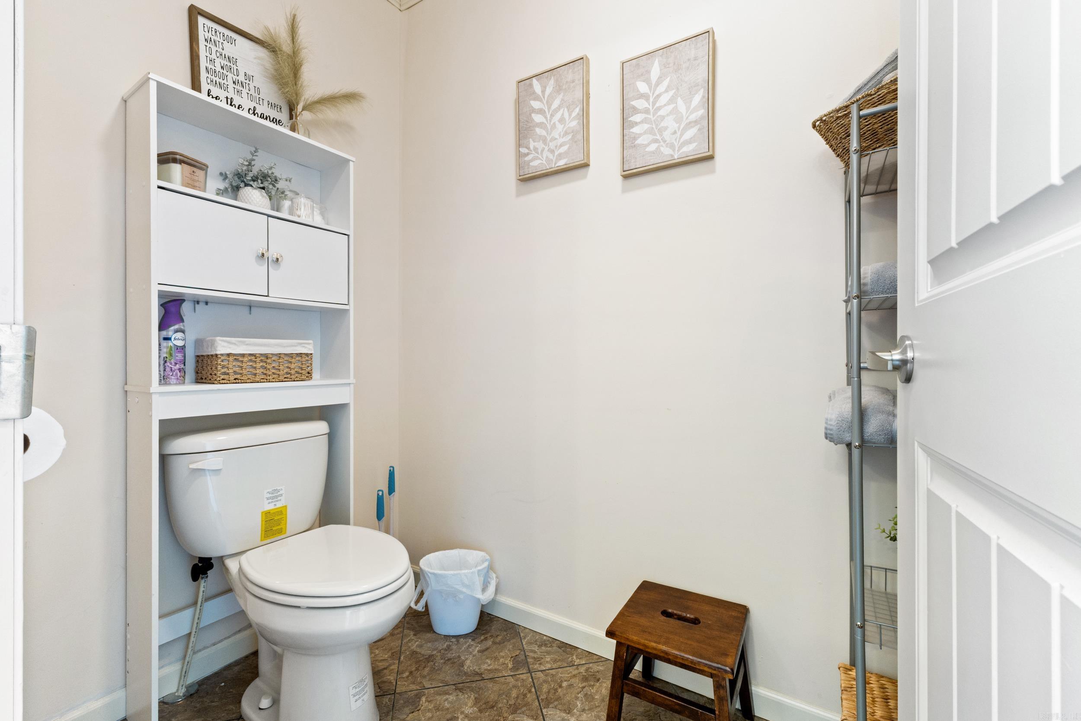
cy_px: 360
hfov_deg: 100.4
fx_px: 450
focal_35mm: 15
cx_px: 540
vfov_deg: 77.3
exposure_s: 1/2
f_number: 9
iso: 200
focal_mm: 10
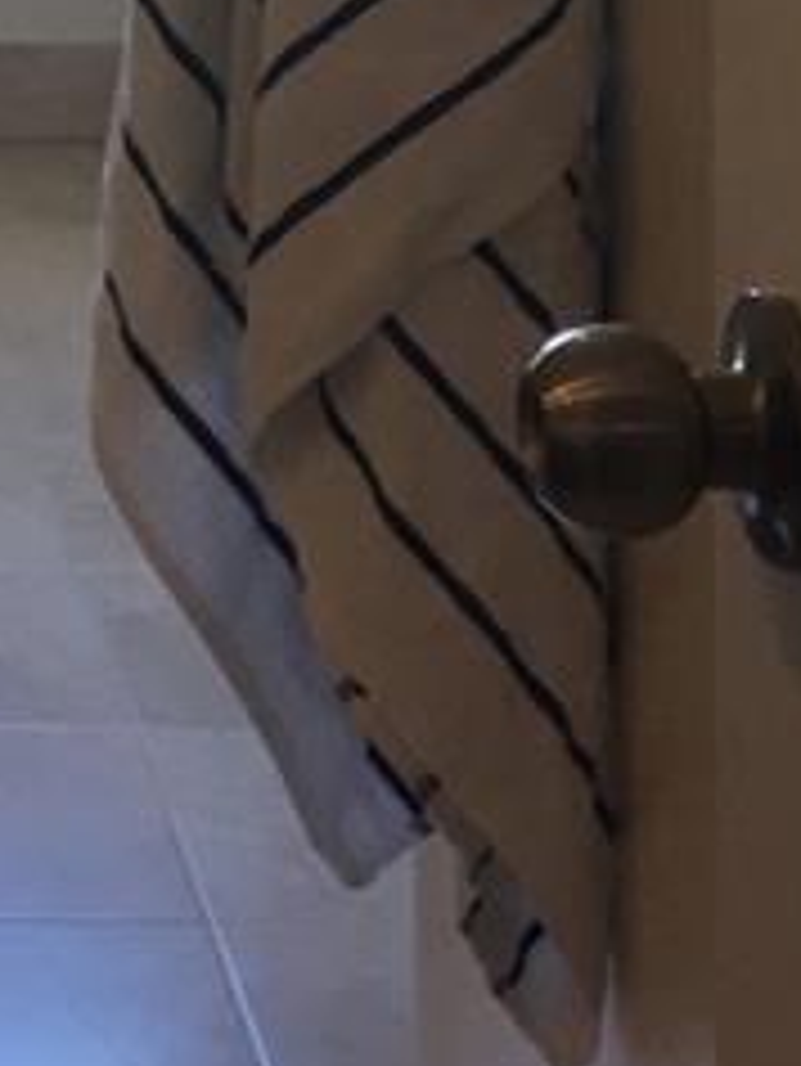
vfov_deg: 12.3
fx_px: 4531
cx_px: -644
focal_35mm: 147
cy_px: -882
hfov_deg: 9.6
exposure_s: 1/30
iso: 32
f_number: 2.2
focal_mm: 4.15
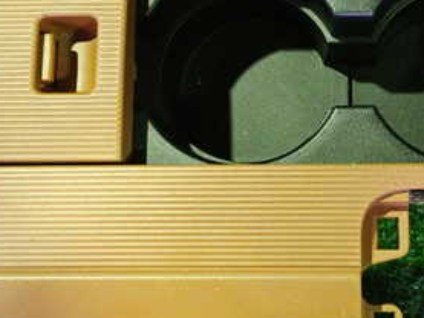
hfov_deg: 29.5
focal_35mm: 65
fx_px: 797
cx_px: 292
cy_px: 121
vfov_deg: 22.6
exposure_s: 1/20
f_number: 2.3
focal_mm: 5.4
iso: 800
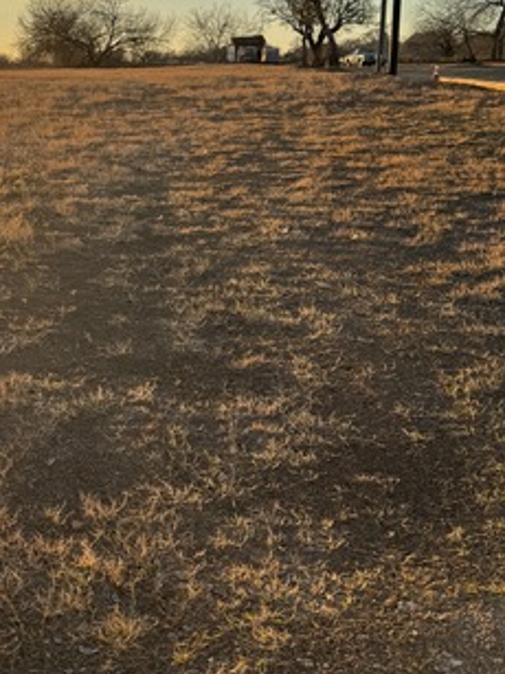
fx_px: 973
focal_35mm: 50
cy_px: 263
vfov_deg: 38.0
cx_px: 112
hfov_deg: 28.6
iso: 80
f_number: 1.78
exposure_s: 1/2415
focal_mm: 6.76
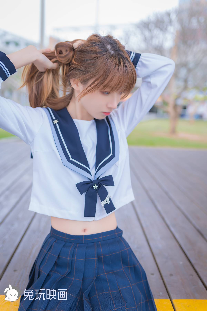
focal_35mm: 35
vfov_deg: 54.4
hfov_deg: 37.9
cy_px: 156
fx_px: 302
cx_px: 104
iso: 100
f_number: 2
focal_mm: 35
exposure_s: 1/320
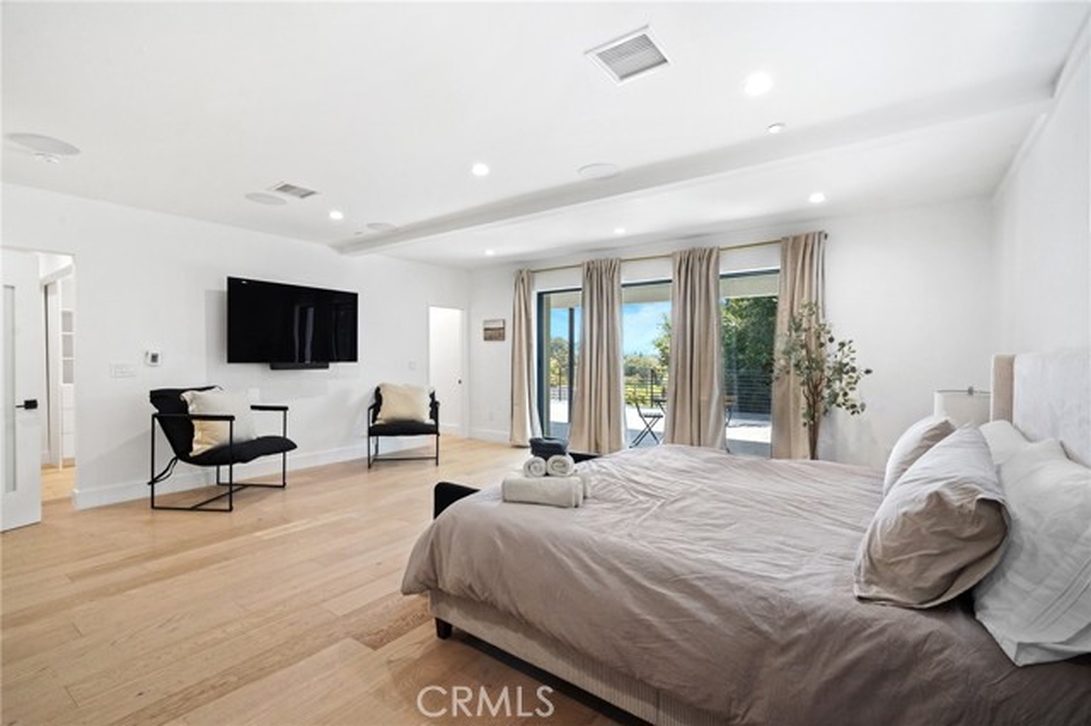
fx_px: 485
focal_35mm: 16
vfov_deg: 73.7
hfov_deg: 96.8
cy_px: 363
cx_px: 546
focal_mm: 16
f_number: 9
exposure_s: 1/40
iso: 5000
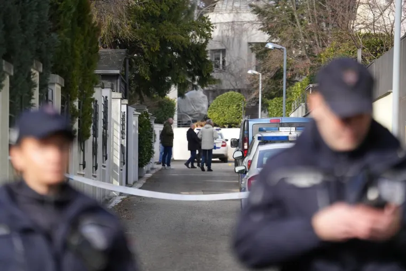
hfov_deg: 15.2
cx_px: 203
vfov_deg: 10.2
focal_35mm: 135
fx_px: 1523
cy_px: 136
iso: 1250
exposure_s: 1/8000
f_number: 2.8
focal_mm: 135
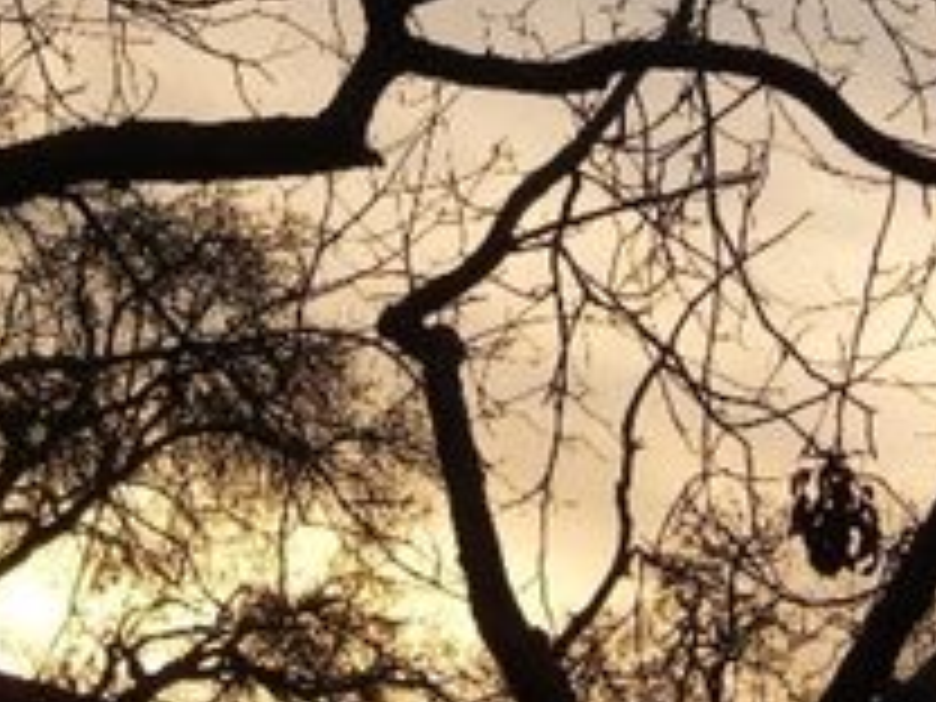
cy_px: 32
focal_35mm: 98
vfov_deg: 14.9
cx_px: 608
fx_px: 2650
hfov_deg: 20.0
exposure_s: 1/160
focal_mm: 7.3
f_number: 7
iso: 80
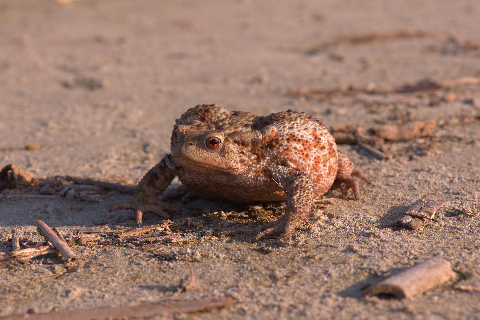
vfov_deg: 13.0
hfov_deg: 19.5
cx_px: 240
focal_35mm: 105
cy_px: 160
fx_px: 1400
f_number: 14
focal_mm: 105
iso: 400
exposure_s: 1/250
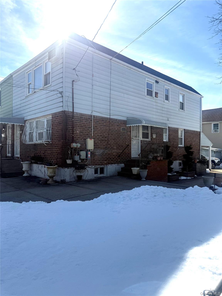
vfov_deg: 71.6
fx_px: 205
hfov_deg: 56.8
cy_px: 148
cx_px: 111
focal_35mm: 24
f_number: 1.78
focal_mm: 6.76
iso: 125
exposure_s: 1/11905
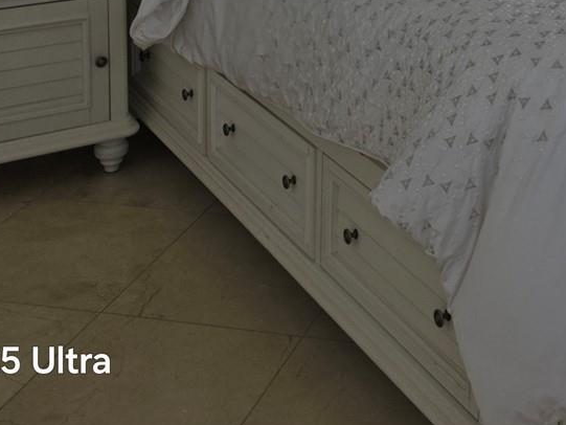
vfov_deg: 19.4
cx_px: 589
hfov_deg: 26.7
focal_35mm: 68
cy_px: -173
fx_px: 1112
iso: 80
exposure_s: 1/1293
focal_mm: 6.3
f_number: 1.7
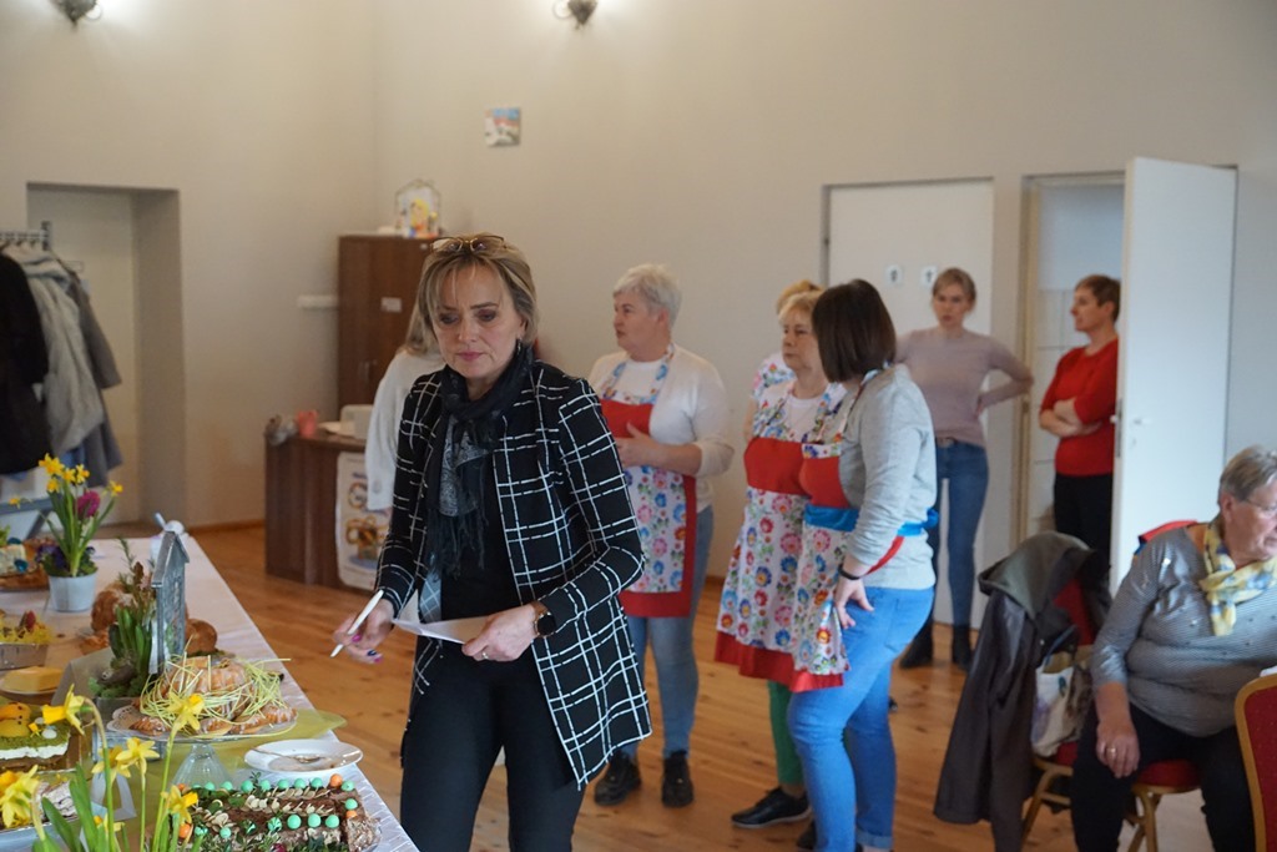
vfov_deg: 29.9
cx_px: 638
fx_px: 1596
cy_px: 426
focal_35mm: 45
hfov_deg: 43.6
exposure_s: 1/160
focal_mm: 30
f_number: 3.2
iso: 3200
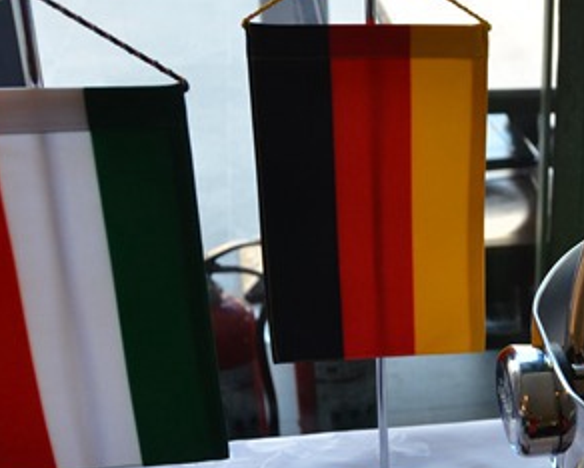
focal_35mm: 77
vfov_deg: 19.5
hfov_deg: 22.9
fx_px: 1332
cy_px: 444
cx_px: 684
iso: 640
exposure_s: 1/100
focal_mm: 20
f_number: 5
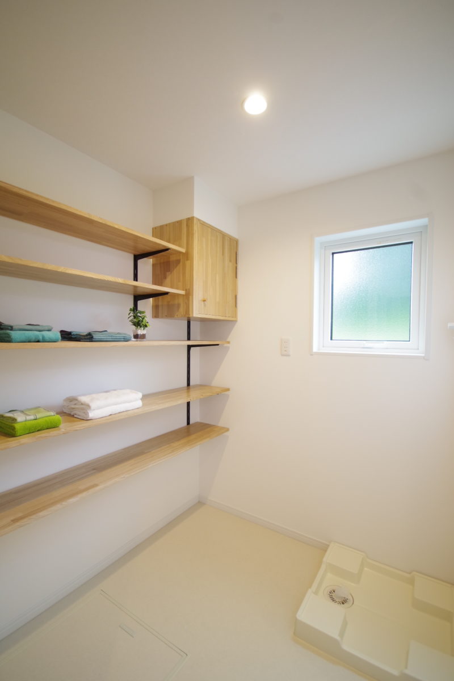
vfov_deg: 100.4
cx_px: 227
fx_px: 284
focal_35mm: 15
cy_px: 340
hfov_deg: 77.3
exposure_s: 1/25
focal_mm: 10
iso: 400
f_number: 4
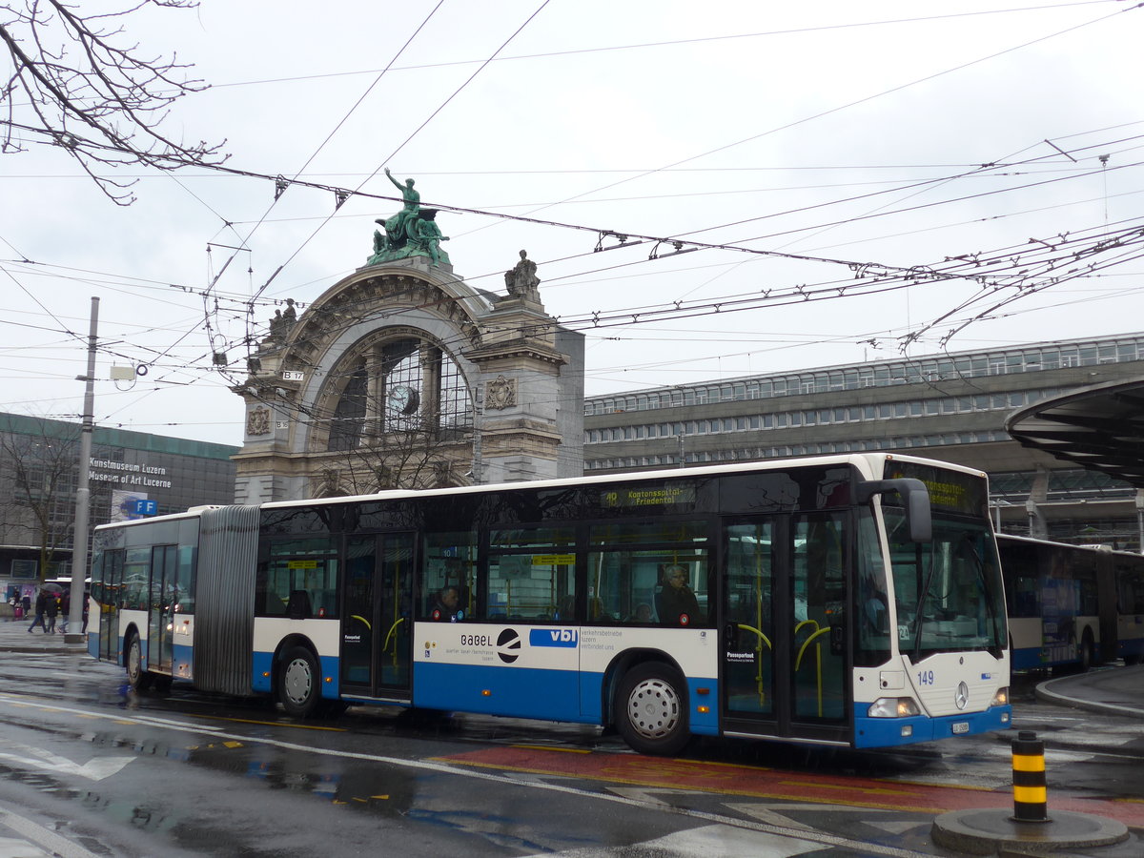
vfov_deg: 36.8
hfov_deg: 47.9
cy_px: 429
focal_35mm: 39
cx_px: 572
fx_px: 1289
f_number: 2.8
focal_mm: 8
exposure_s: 1/250
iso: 80
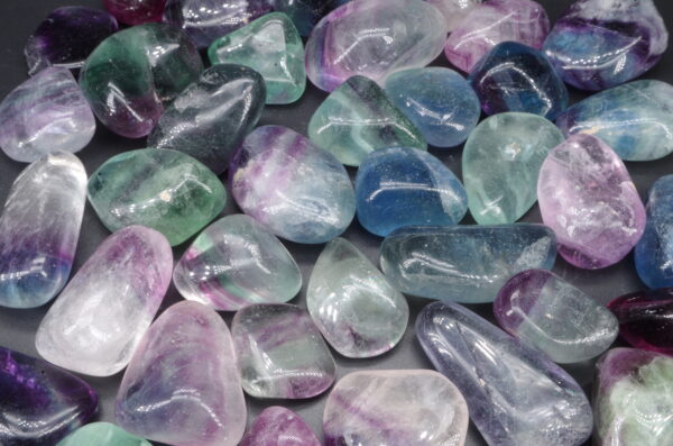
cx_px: 336
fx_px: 727
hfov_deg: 49.7
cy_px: 223
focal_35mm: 39
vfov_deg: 34.0
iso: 100
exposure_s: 1/1.25
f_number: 4
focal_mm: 26.25
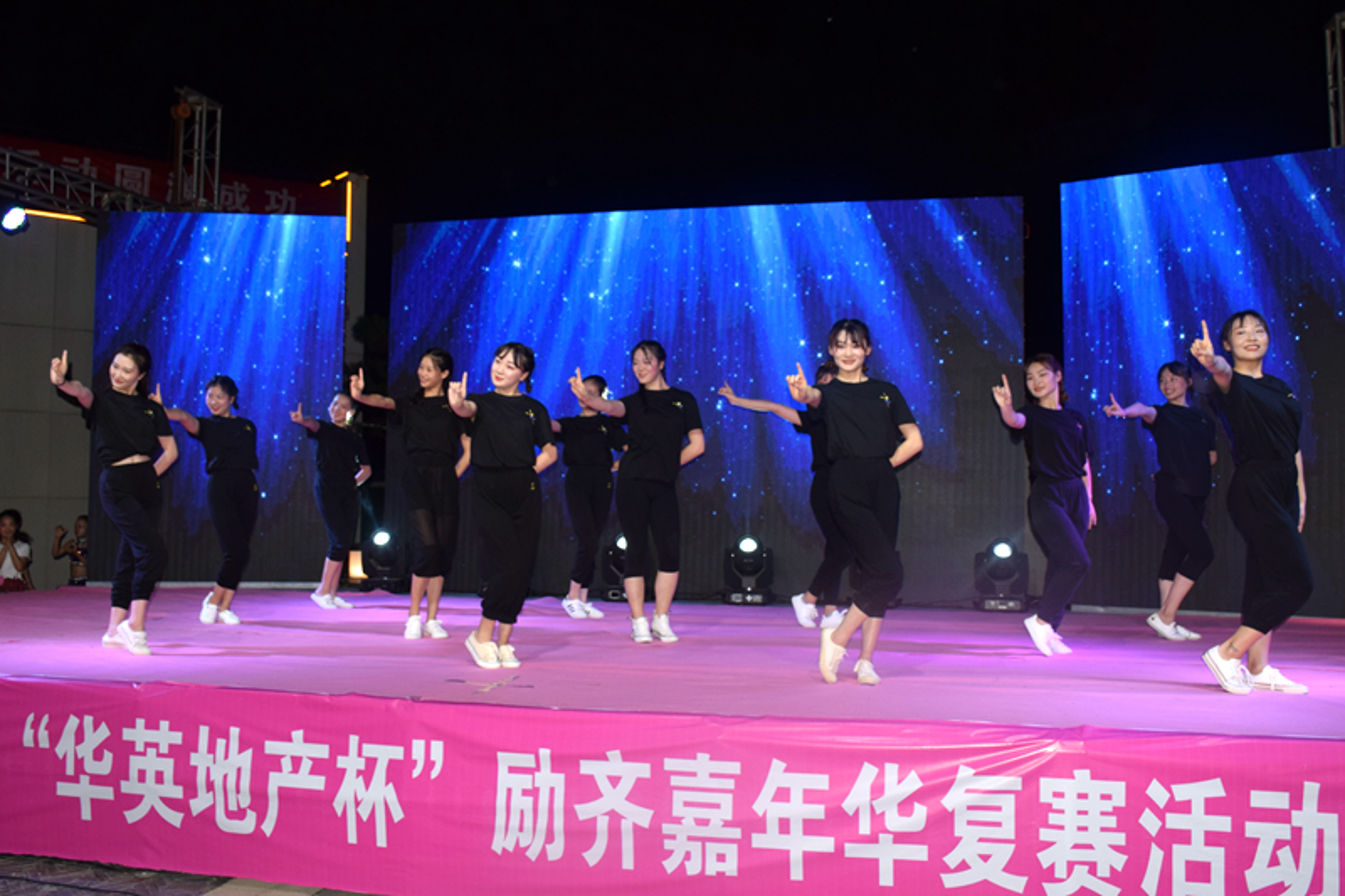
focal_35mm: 30
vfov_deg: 43.6
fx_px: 1121
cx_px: 672
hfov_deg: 61.9
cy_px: 448
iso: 500
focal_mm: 20
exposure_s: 1/200
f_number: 5.6
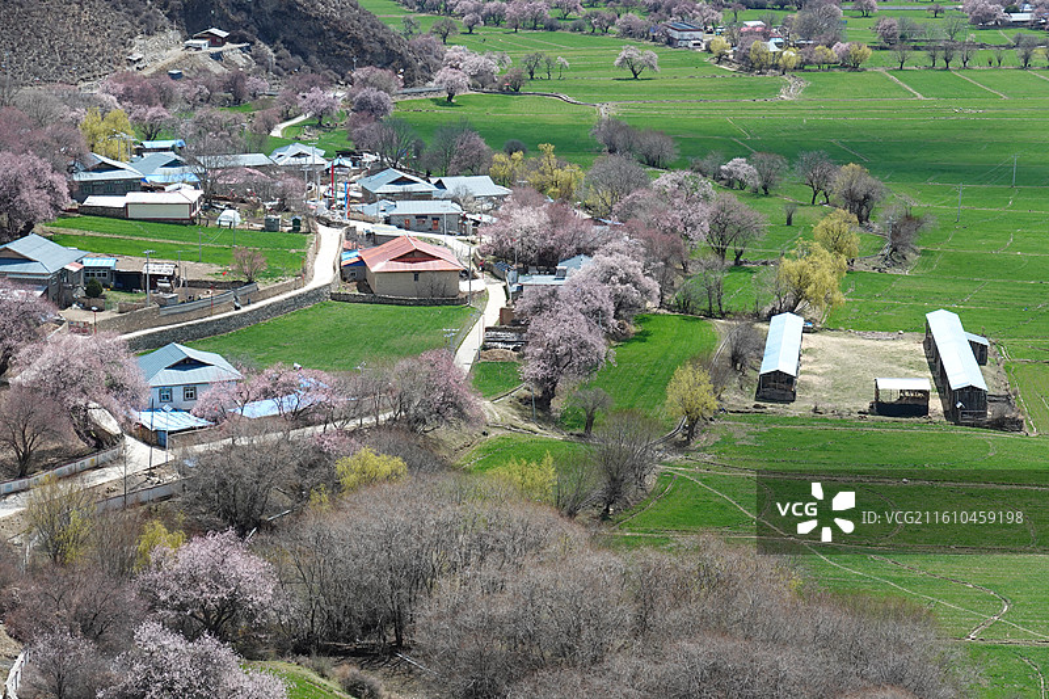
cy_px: 350
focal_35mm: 85
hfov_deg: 23.9
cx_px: 524
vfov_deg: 16.1
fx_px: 2476
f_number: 5.6
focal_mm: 31.46
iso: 125
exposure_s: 1/400
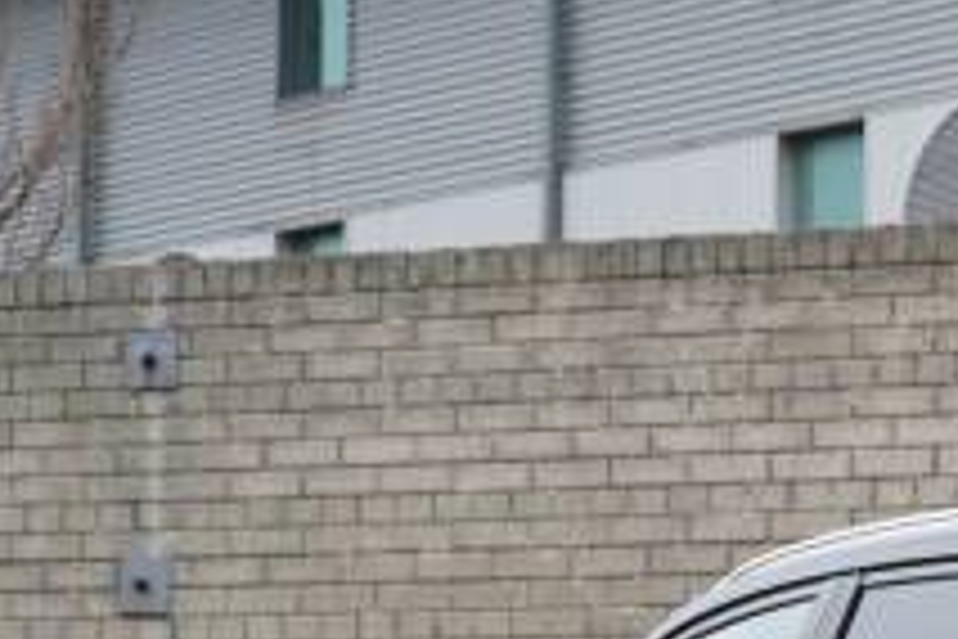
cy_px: 950
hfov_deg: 13.3
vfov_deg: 9.0
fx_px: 3951
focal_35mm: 148
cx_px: 1282
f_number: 5
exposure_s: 1/160
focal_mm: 33
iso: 1600
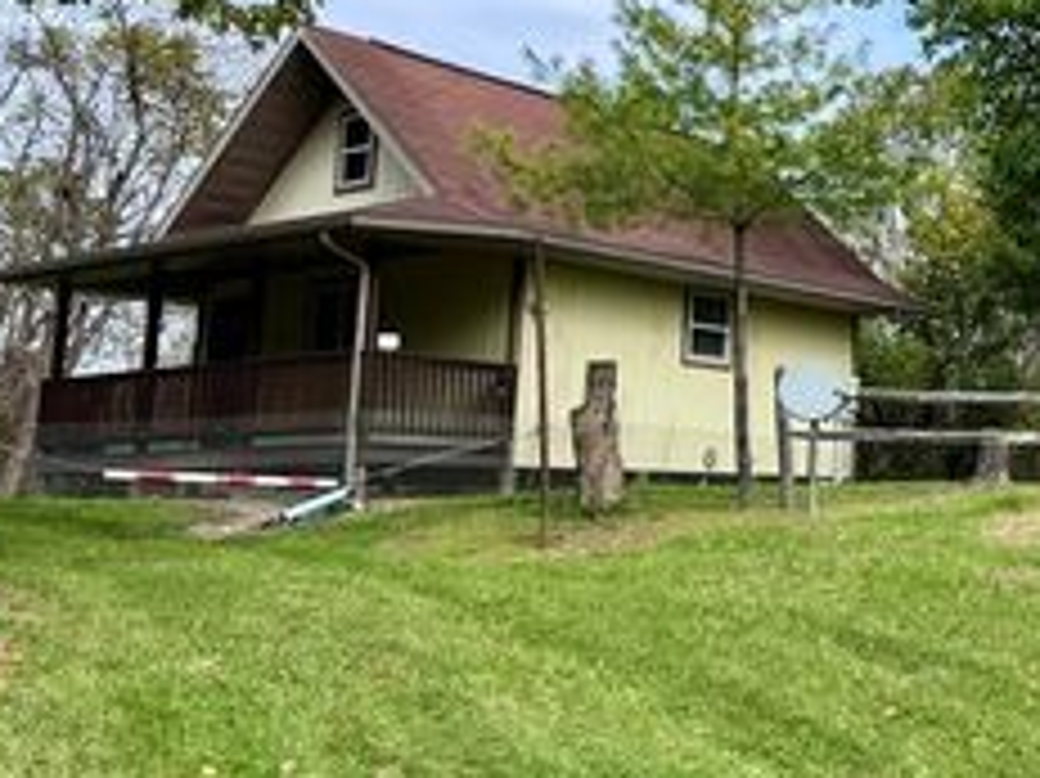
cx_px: 1063
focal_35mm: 52
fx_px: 1561
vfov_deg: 27.8
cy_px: 259
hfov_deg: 33.4
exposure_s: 1/1678
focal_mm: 6.76
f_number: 1.78
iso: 80
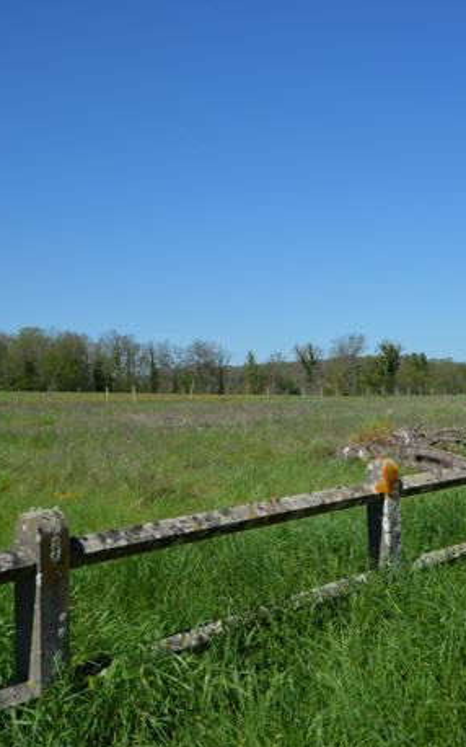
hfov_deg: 26.6
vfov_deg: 42.7
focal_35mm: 47
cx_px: 402
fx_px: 956
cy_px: 378
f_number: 9
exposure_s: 1/320
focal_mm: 20
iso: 100
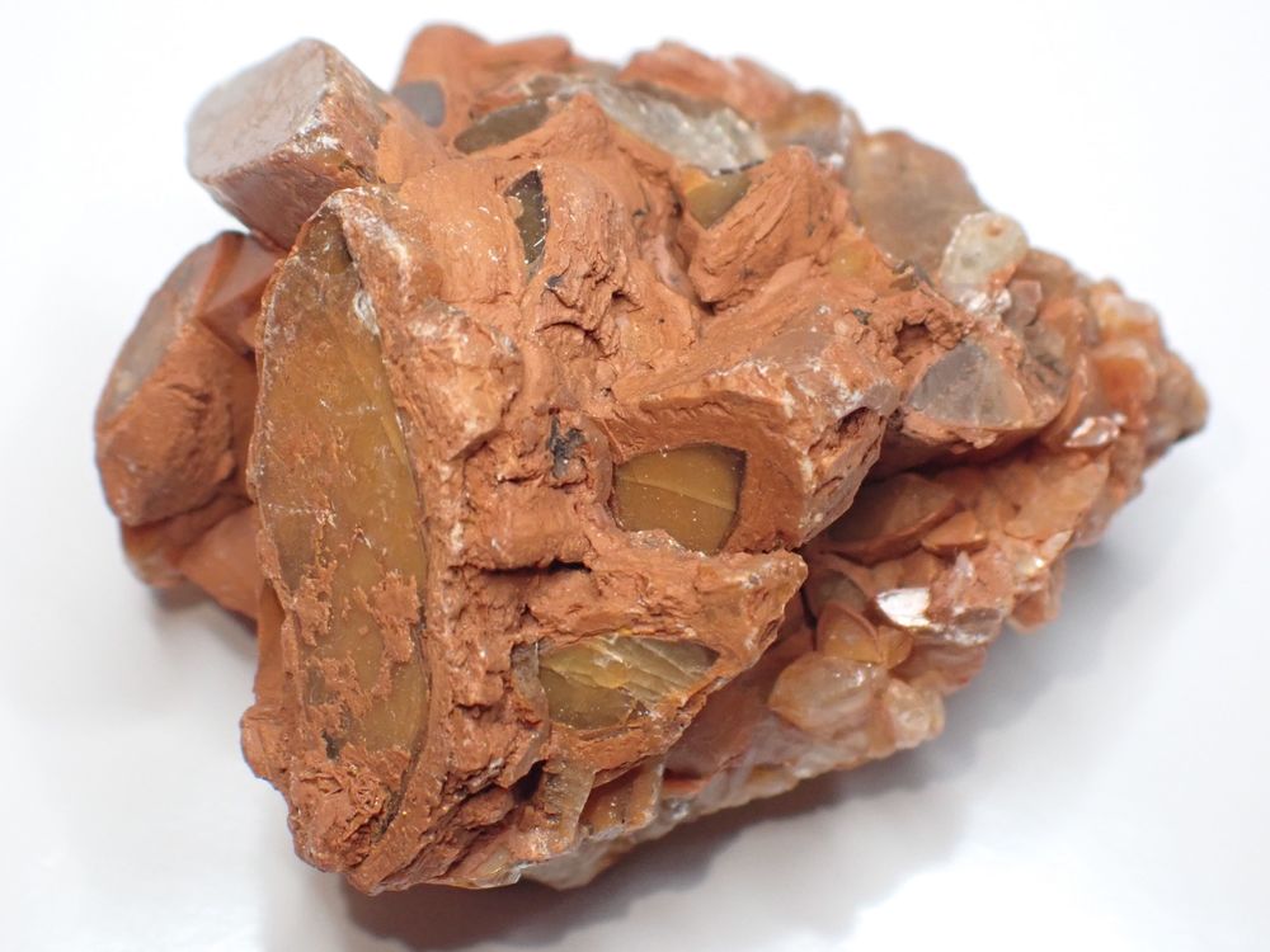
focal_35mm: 100
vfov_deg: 14.8
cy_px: 476
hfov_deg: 19.6
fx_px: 3669
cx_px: 635
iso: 800
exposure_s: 1/200
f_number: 4.9
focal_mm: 18
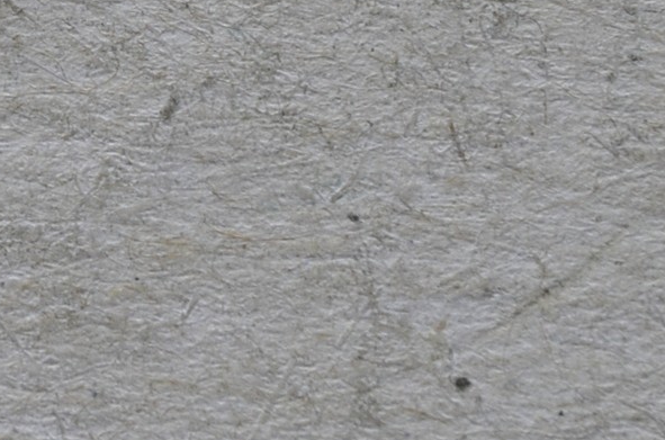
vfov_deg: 3.9
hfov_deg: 5.9
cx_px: -658
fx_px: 6341
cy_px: -281
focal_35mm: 344
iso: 400
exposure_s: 1/250
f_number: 14
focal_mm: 55
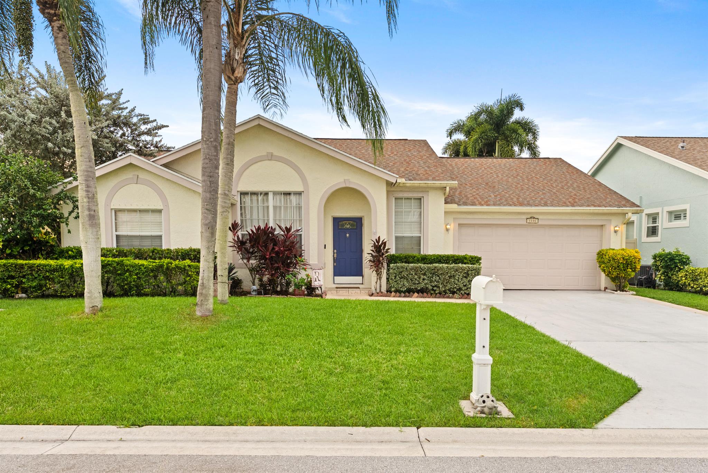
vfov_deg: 53.2
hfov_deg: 73.7
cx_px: 354
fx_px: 472
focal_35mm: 24
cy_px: 236
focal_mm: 24
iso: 320
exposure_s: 1/100
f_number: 10
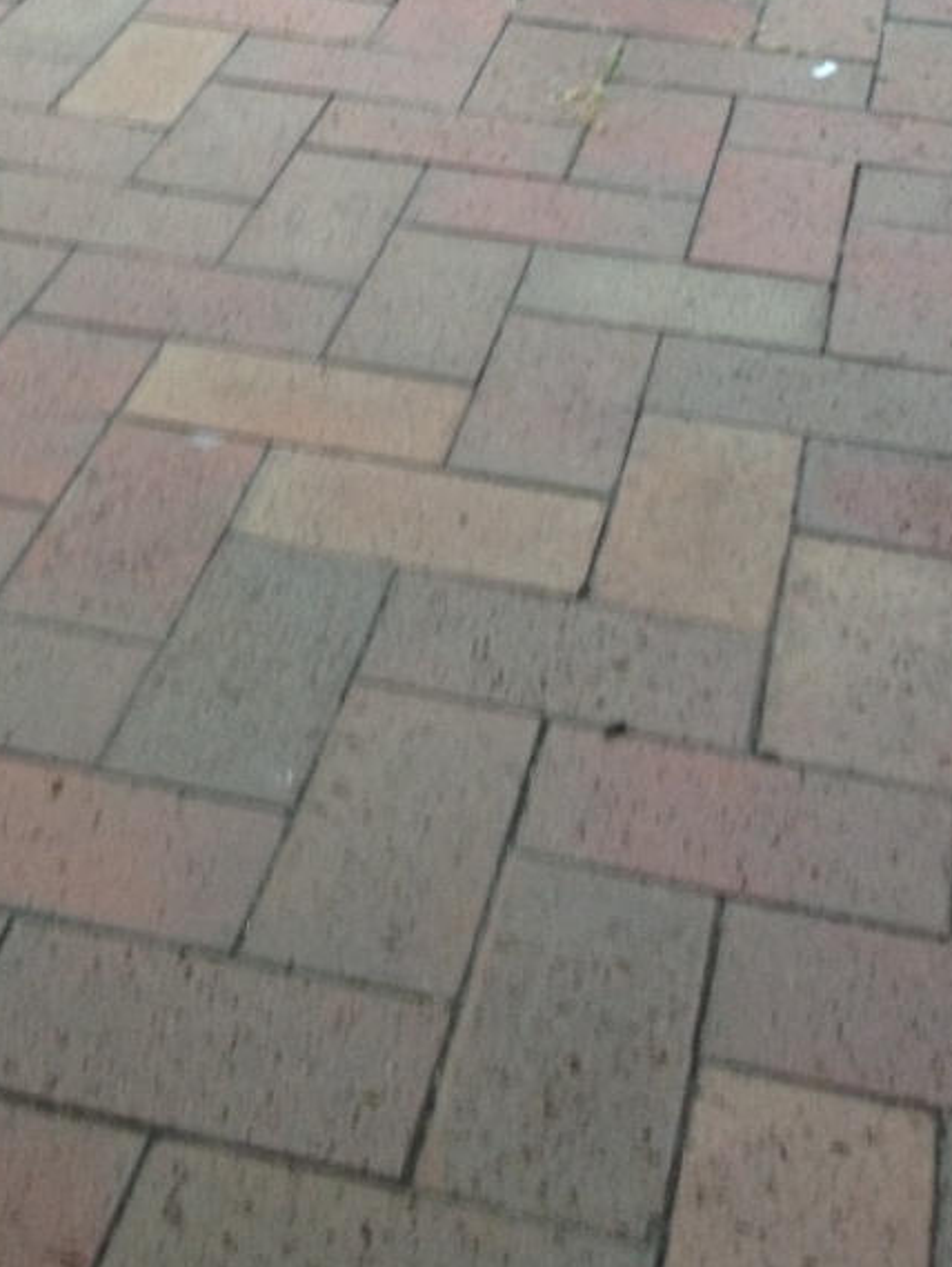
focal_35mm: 74
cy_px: -2
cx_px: 319
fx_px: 2711
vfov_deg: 25.1
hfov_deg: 19.9
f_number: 2.4
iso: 125
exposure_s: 1/20
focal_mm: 4.28
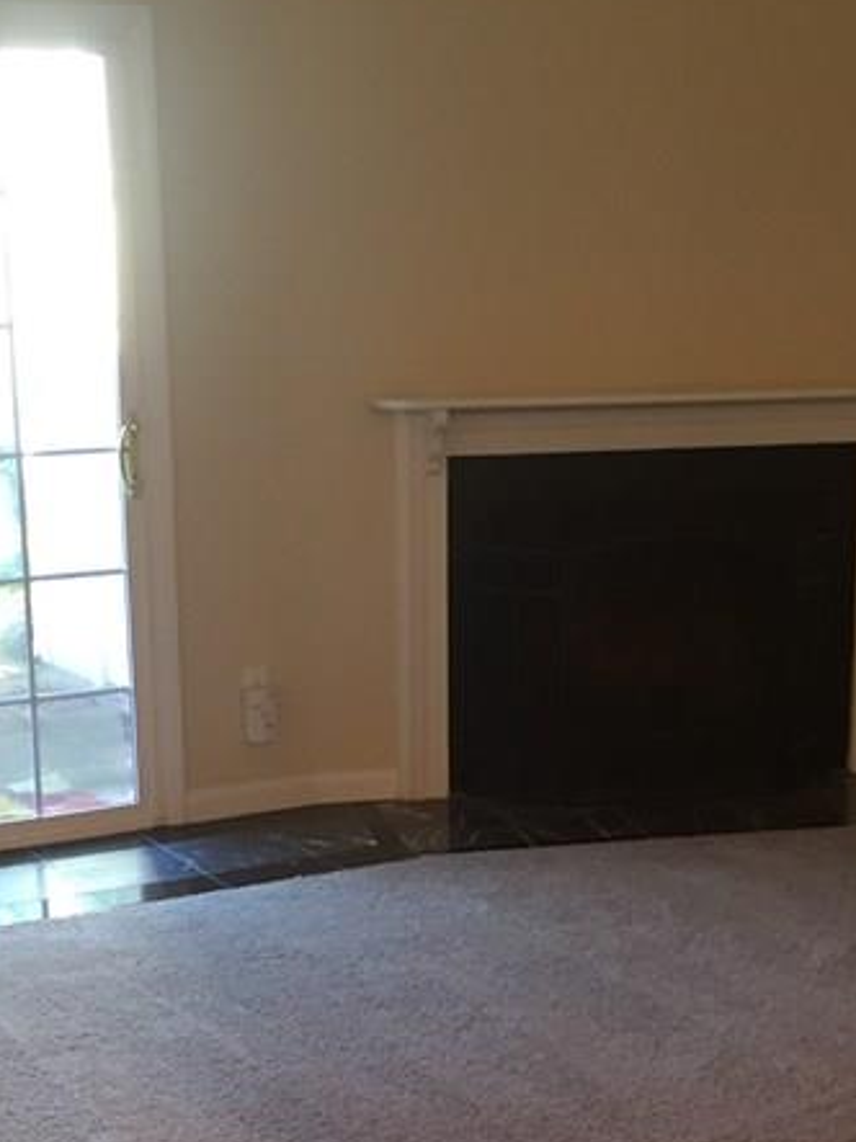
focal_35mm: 67
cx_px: 384
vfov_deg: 28.5
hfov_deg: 21.9
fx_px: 2210
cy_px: 871
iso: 80
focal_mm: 4.15
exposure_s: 1/30
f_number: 2.2
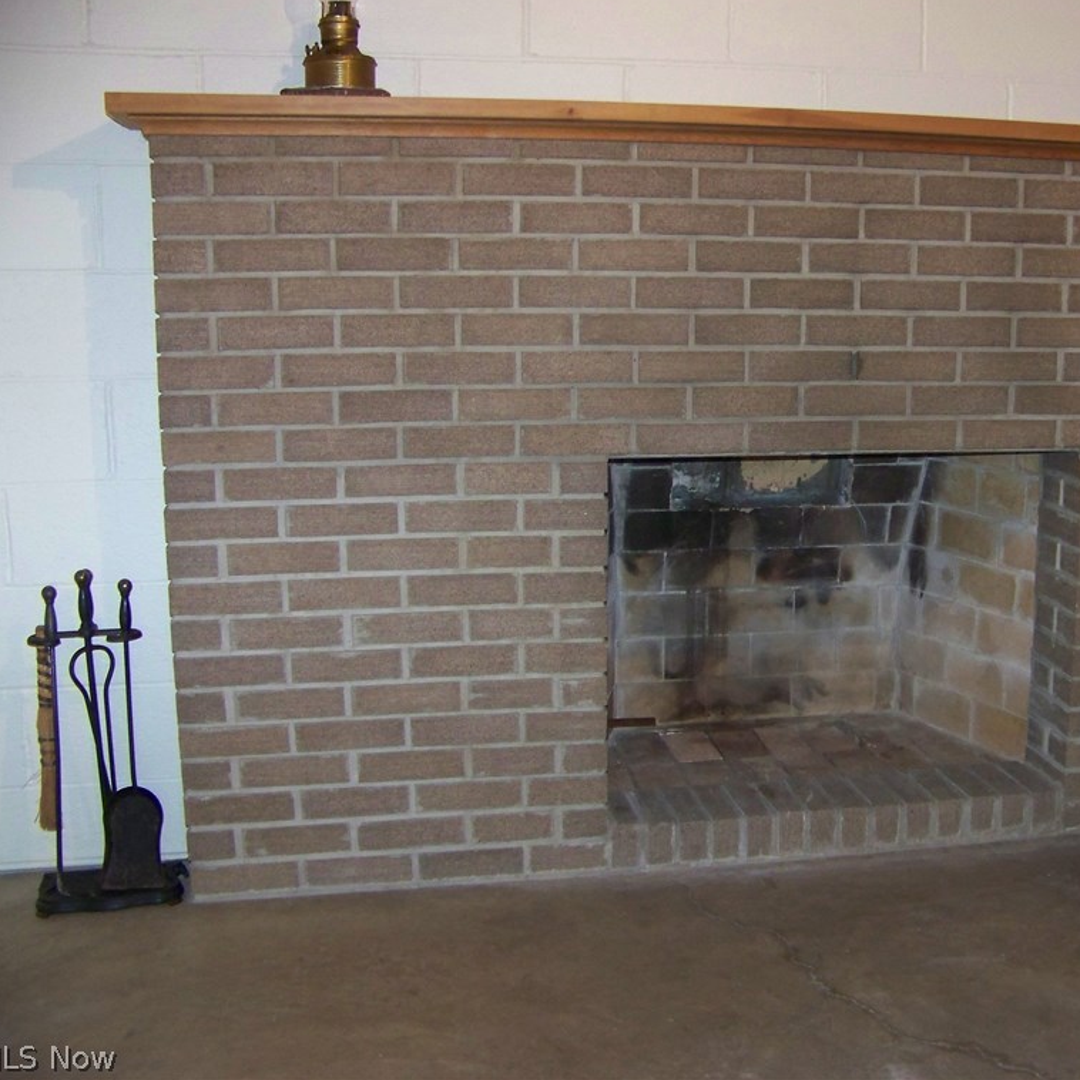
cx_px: 697
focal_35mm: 43
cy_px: 534
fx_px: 1518
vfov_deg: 39.2
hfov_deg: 38.8
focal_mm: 5.85
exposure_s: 1/30
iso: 200
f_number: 2.8
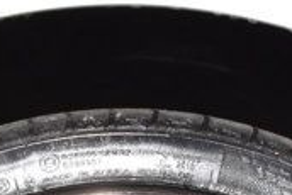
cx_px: 219
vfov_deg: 5.1
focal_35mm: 259
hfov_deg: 7.9
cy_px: 519
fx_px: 2102
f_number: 9
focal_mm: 29
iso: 200
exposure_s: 1/800
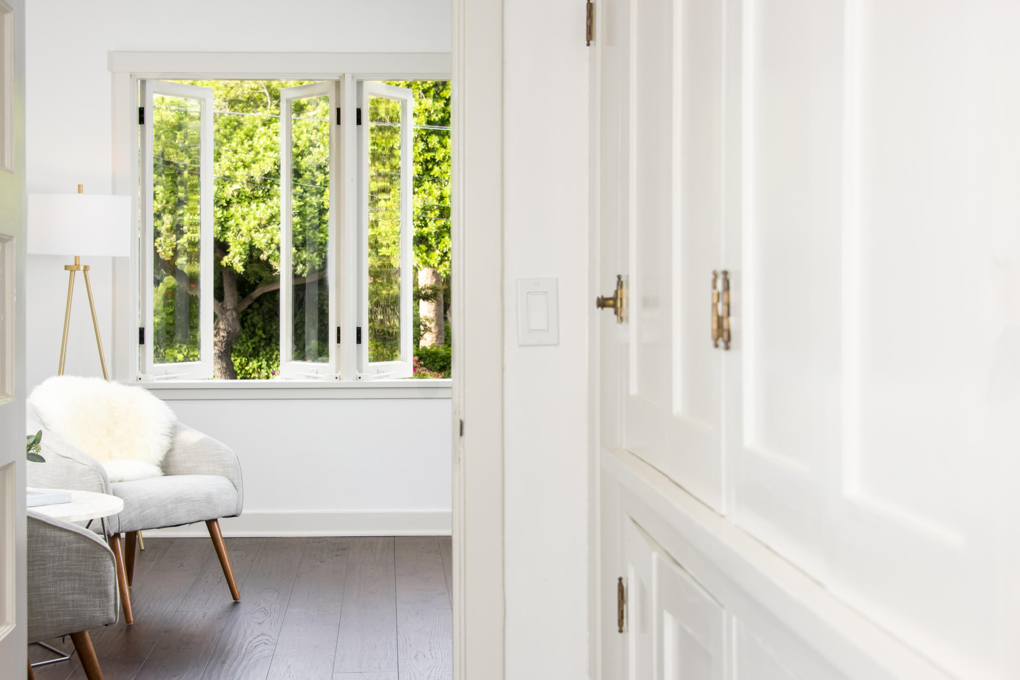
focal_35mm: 60
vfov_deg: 22.6
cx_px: 493
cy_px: 311
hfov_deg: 33.4
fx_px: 1700
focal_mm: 50
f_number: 8
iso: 1000
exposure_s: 1/250
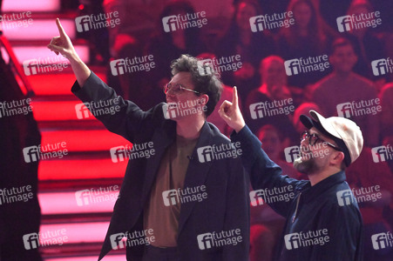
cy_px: 130
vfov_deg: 4.4
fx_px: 3382
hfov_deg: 6.7
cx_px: 196
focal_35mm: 310
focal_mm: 310
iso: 20000
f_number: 5.6
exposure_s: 1/320
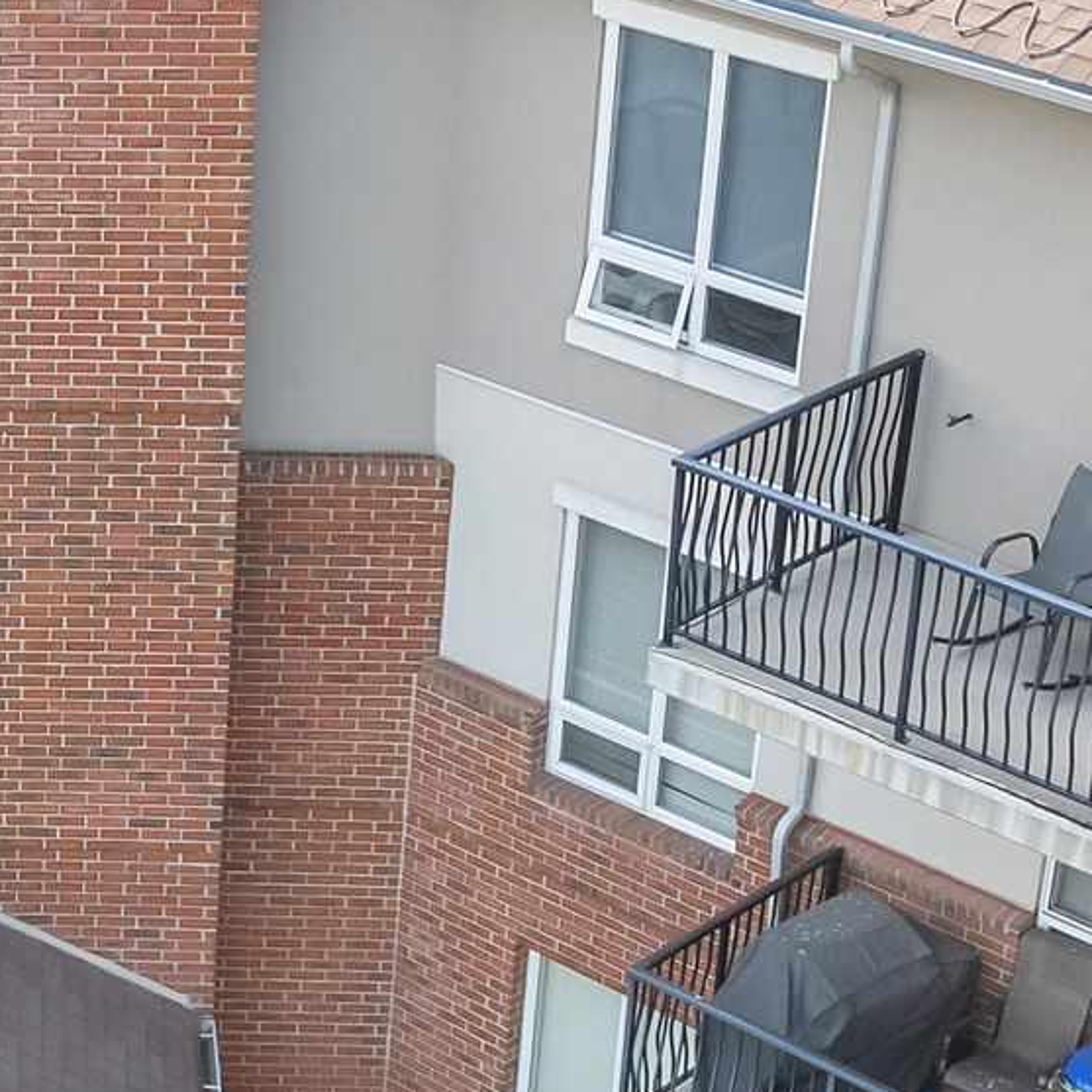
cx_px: -225
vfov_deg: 16.9
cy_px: 710
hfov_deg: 16.2
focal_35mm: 103
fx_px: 3676
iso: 200
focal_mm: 8.38
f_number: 2.8
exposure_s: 1/640
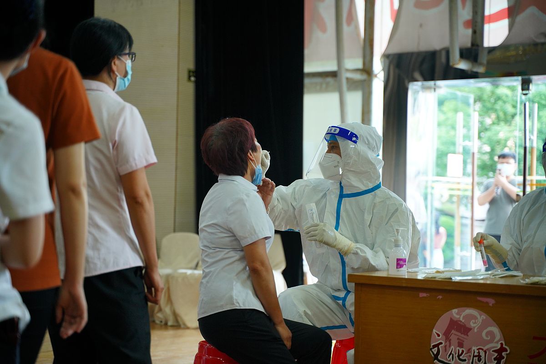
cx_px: 273
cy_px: 182
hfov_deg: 27.0
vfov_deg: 18.2
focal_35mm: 75
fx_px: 1137
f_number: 2.8
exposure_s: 1/250
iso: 1250
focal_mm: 75
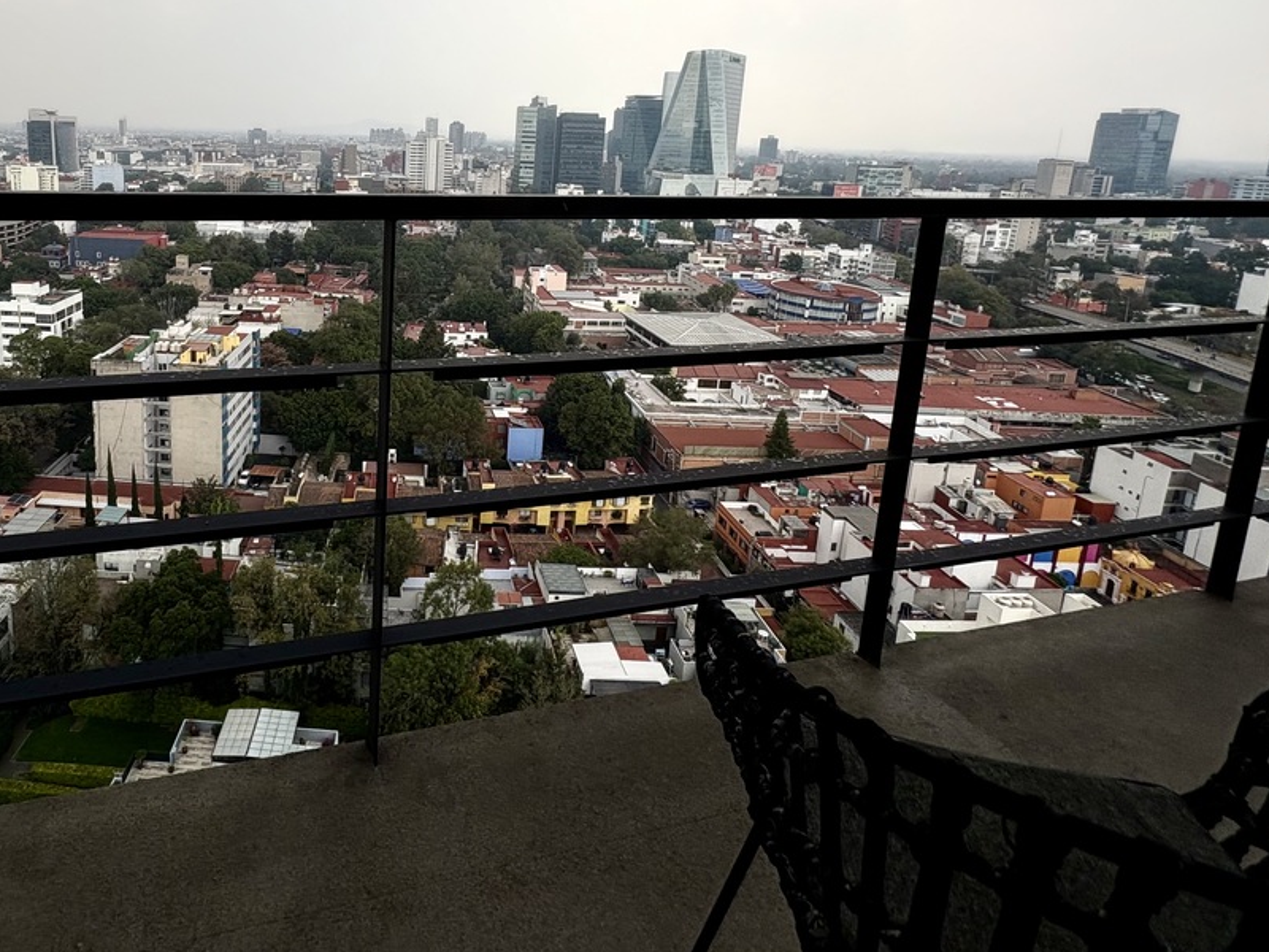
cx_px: 390
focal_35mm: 21
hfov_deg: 75.7
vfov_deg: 60.9
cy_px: 273
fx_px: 770
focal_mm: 2.22
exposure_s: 1/495
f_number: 2.2
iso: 40
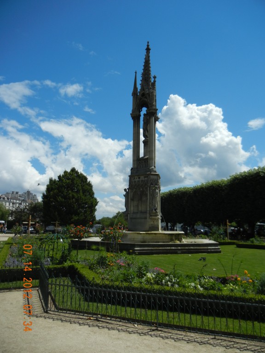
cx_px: 132
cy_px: 176
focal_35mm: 30
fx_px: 306
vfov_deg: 60.0
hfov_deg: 46.8
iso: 160
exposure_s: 1/769
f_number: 7
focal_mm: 5.4
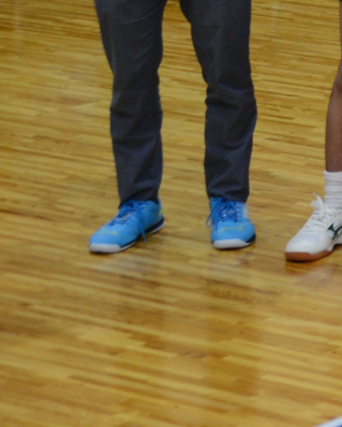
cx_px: 1147
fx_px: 2656
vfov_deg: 8.9
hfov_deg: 6.5
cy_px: -295
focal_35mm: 210
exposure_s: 1/125
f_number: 4
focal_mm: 35
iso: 800
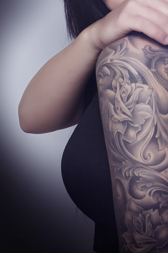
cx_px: 154
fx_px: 1071
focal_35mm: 153
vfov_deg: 13.3
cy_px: 33
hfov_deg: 8.9
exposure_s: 1/200
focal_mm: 55
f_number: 13
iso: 100
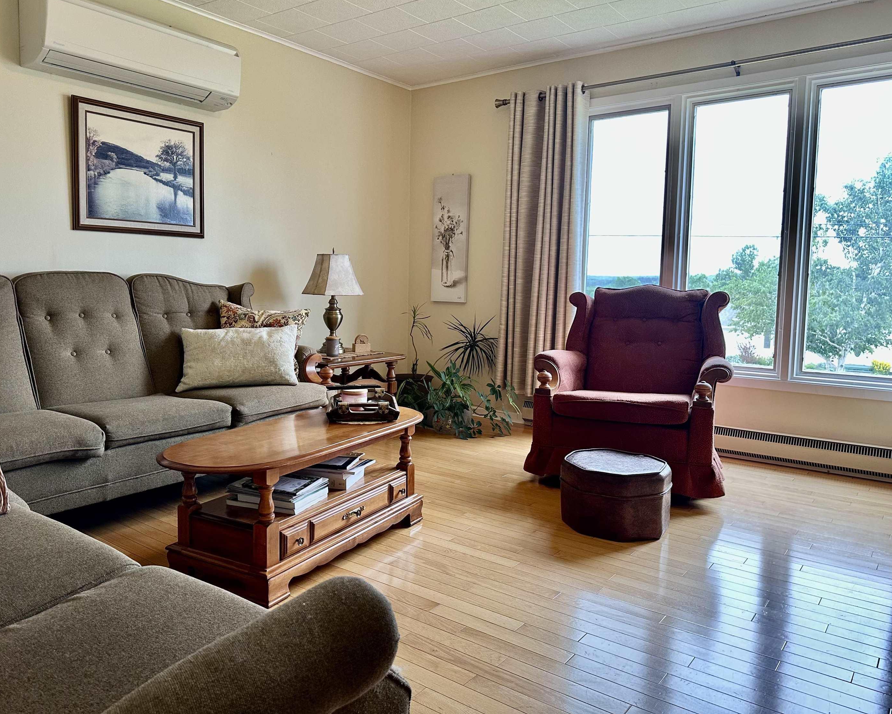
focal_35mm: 26
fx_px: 686
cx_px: 399
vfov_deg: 54.9
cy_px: 343
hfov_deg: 65.9
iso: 160
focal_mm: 6.86
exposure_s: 1/120
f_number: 1.78
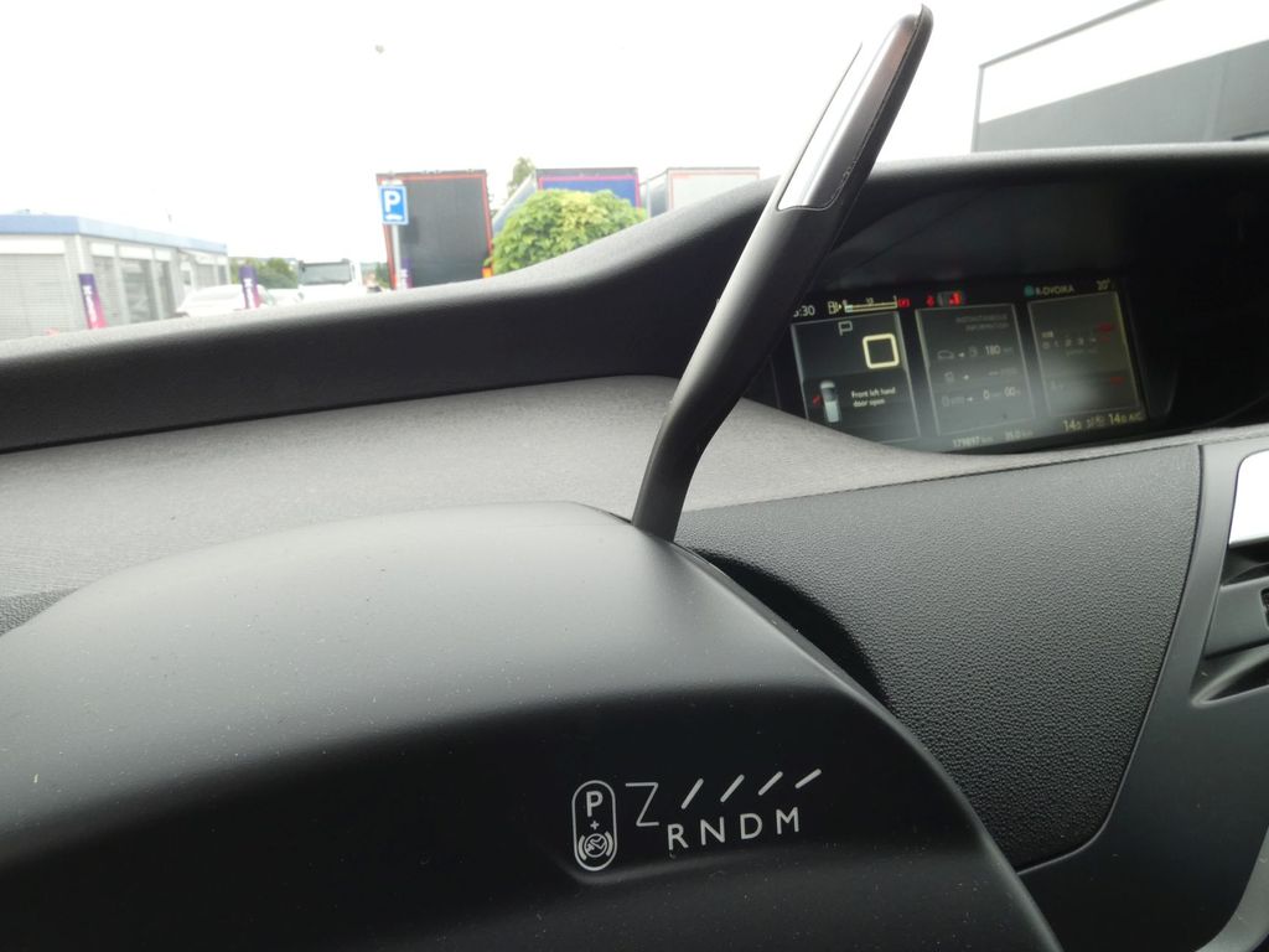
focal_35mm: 20
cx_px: 634
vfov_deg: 66.0
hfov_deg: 81.7
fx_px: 733
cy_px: 476
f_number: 5.6
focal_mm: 3.6
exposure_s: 1/60
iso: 160
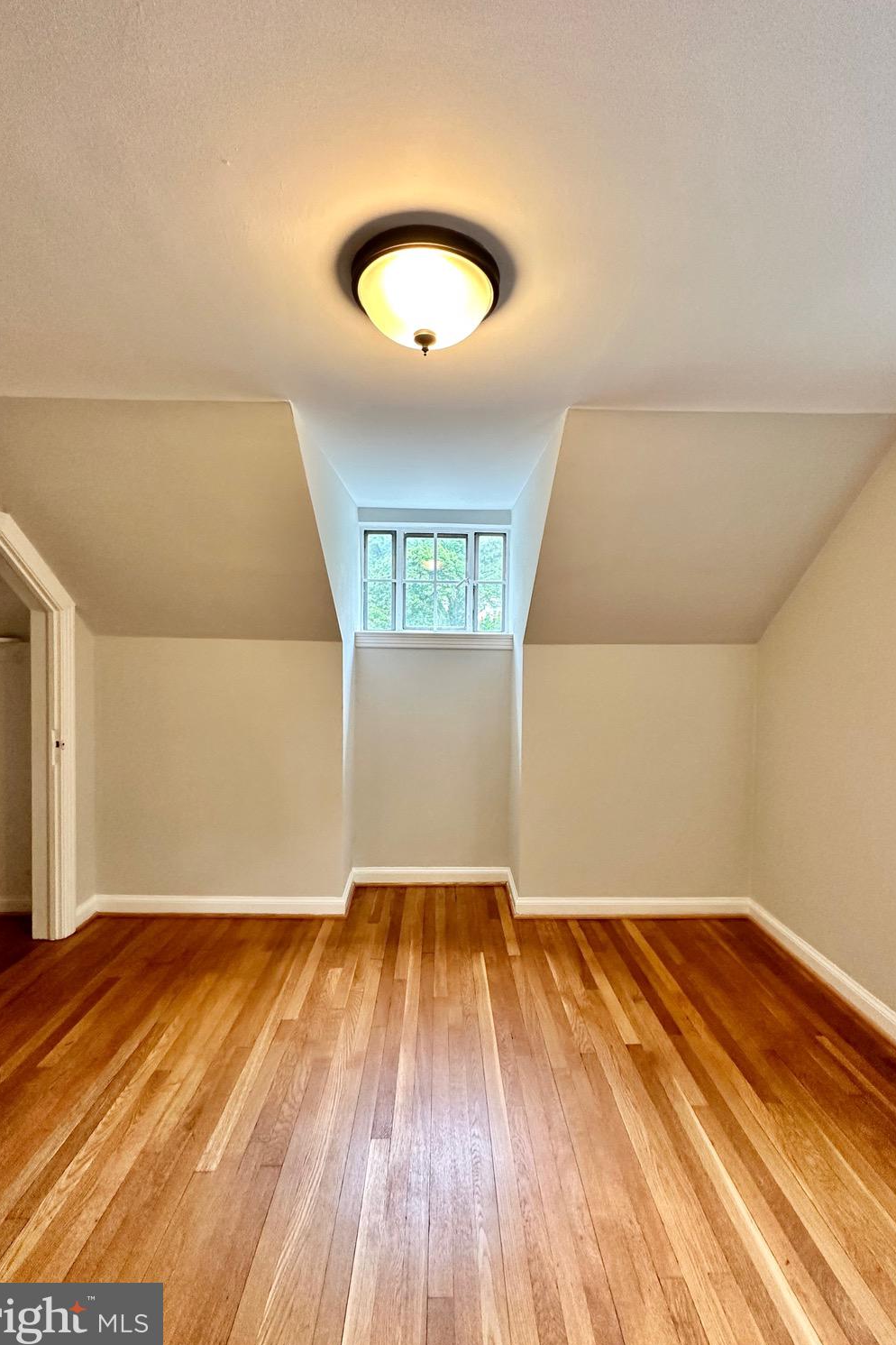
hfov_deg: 77.3
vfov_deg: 100.4
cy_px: 664
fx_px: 560
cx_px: 457
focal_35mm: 15
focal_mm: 2.22
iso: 250
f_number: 2.2
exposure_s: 1/120
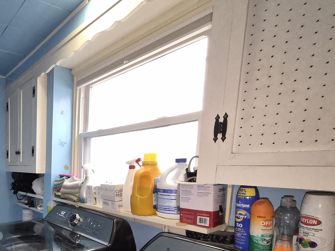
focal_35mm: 24
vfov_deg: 54.0
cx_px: 39
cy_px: 190
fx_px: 232
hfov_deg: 61.4
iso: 250
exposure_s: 1/60
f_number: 2.2
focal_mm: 1.7
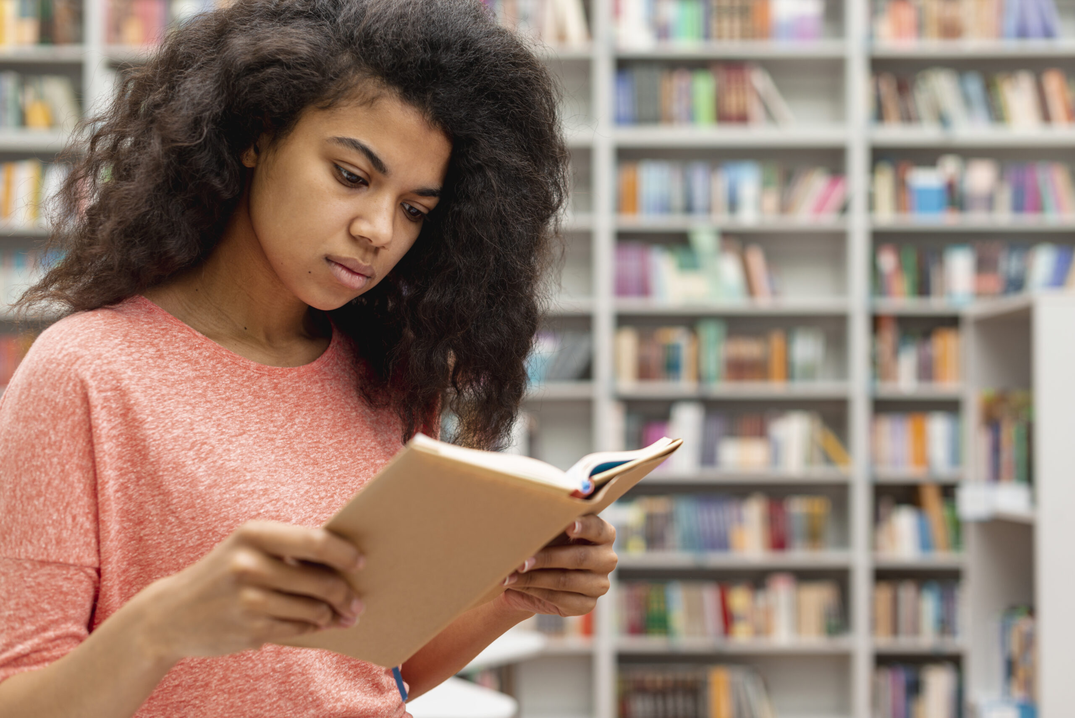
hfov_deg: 39.6
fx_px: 1494
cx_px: 538
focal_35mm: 50
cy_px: 359
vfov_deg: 27.0
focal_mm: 50
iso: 160
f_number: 2.8
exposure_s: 1/100
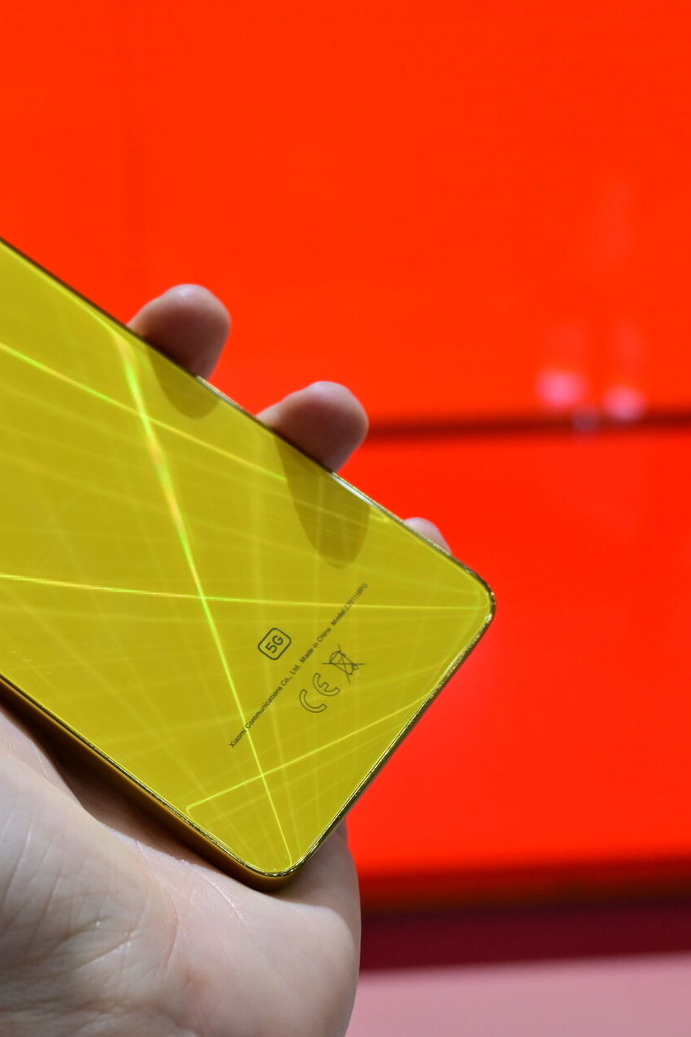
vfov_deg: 31.4
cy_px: 523
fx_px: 1843
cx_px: 10
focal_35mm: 64
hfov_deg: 20.6
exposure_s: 1/125
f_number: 5.6
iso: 250
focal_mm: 28
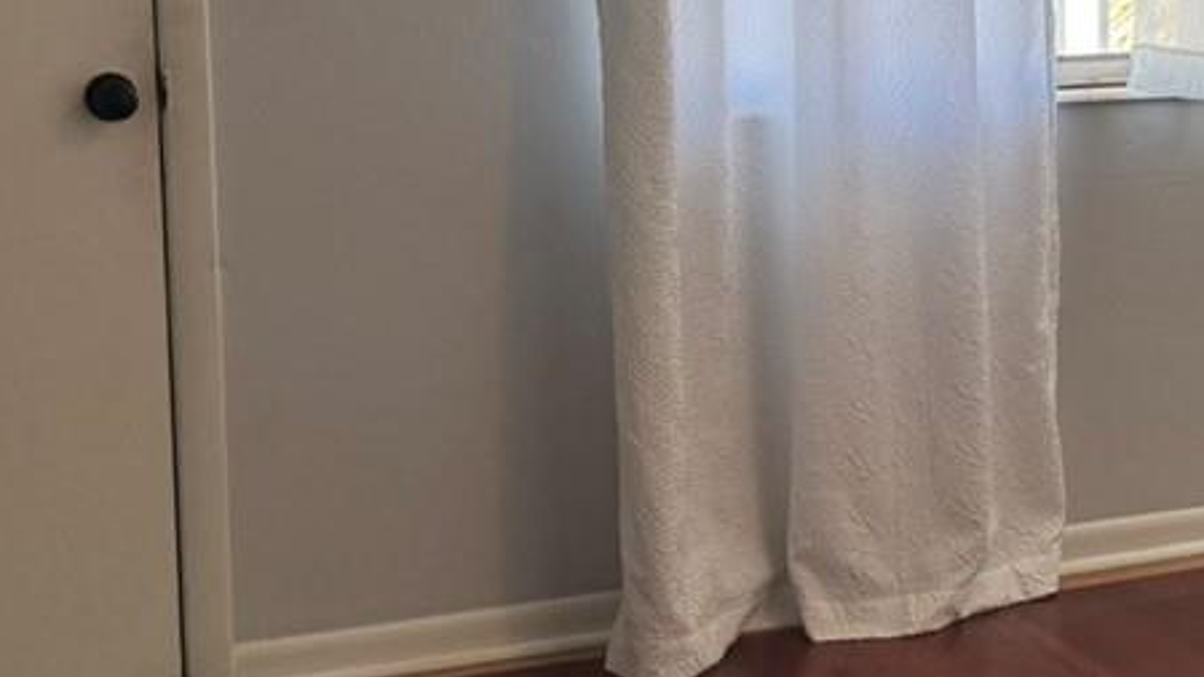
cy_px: 187
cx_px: 1340
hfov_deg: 21.7
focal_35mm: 93
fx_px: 2969
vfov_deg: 13.0
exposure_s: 1/121
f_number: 1.78
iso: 100
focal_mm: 6.76
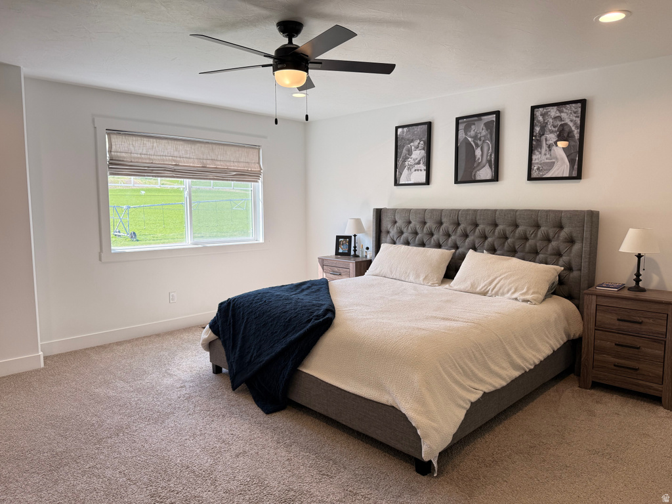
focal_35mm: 24
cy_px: 252
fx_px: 466
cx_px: 336
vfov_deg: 56.8
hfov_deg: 71.6
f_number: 1.78
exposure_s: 1/247
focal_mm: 6.76
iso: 100
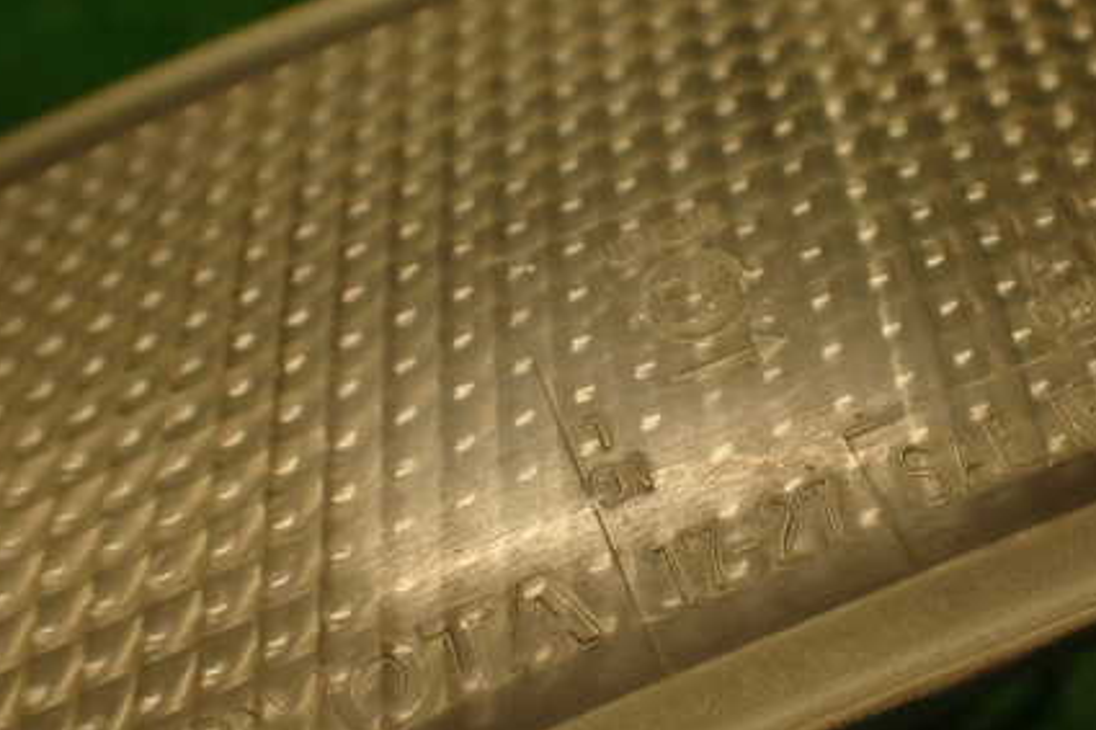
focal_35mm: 47
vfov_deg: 28.6
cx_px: 691
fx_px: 1430
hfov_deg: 41.6
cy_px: 408
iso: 200
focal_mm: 5.79
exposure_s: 1/60
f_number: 2.4
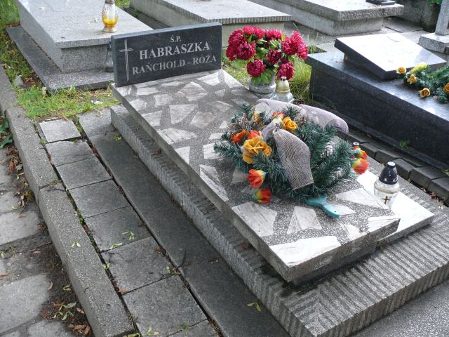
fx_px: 454
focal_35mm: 35
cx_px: 224
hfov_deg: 52.6
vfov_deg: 40.7
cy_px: 168
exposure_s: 1/30
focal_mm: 7.4
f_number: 2.8
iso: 125
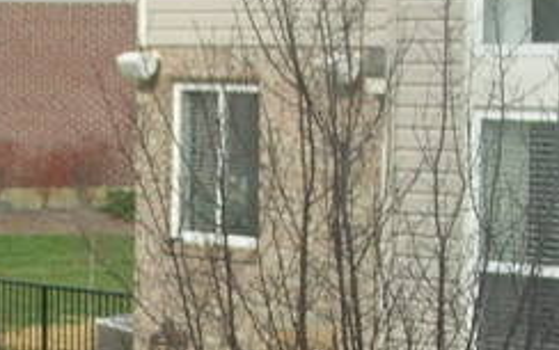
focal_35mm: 231
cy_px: 533
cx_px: 85
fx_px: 3522
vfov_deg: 5.6
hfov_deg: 9.0
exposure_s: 1/178
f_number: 4.2
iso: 50
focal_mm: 8.7
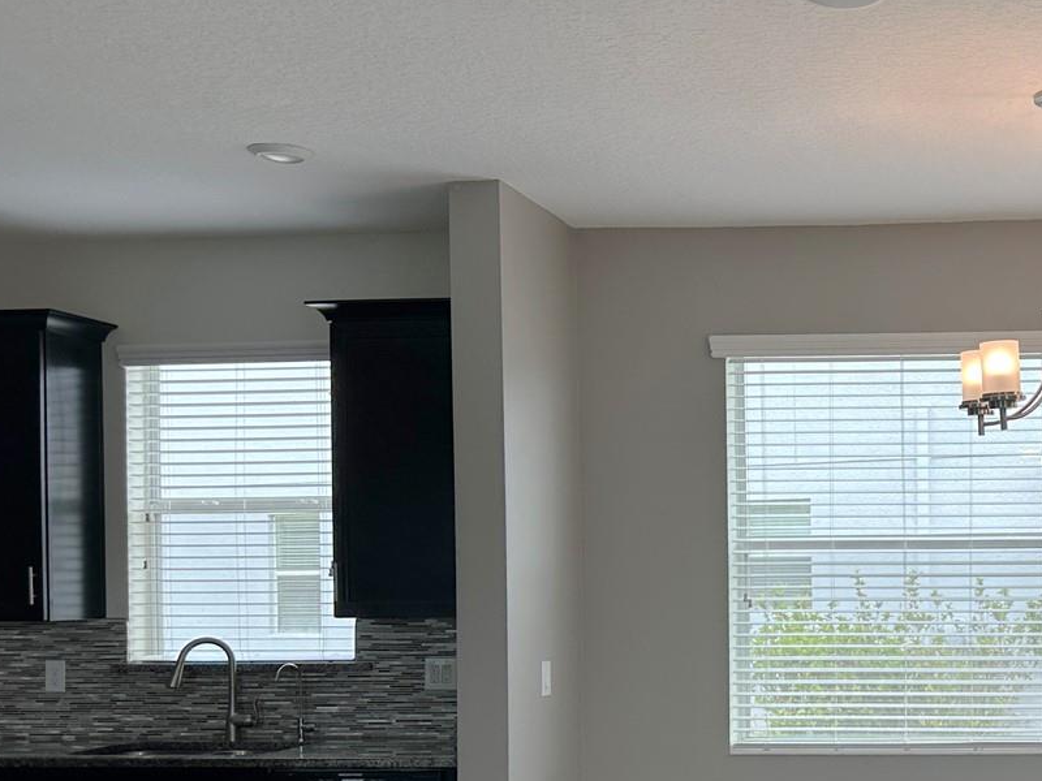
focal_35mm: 48
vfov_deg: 29.8
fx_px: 1445
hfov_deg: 36.6
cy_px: 578
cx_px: 983
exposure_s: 1/211
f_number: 1.78
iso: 64
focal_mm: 6.86
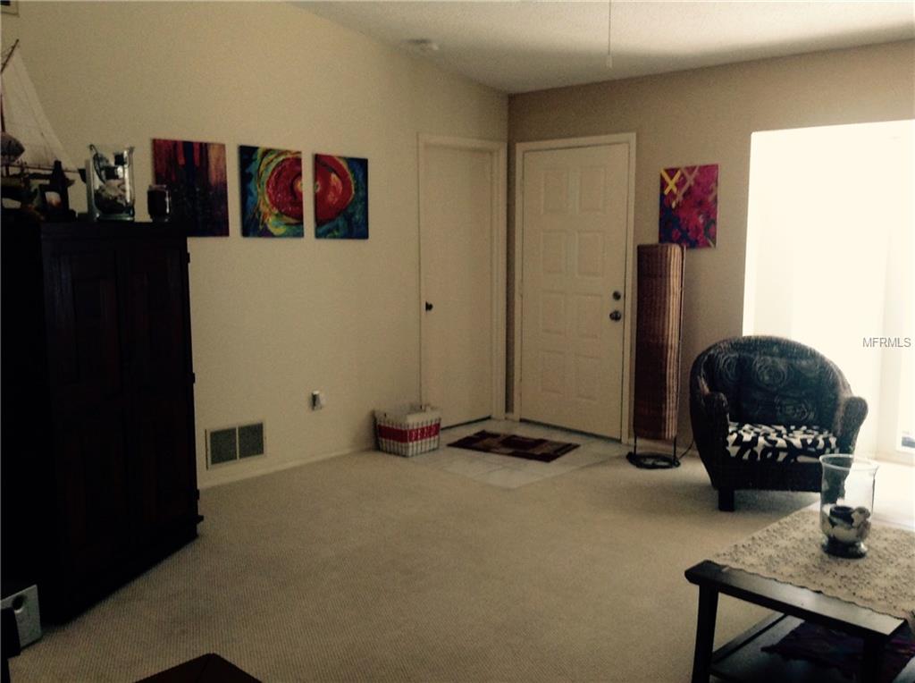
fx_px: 923
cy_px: 342
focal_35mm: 35
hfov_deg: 52.7
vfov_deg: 40.6
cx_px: 458
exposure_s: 1/15
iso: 200
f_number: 2.4
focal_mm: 4.28
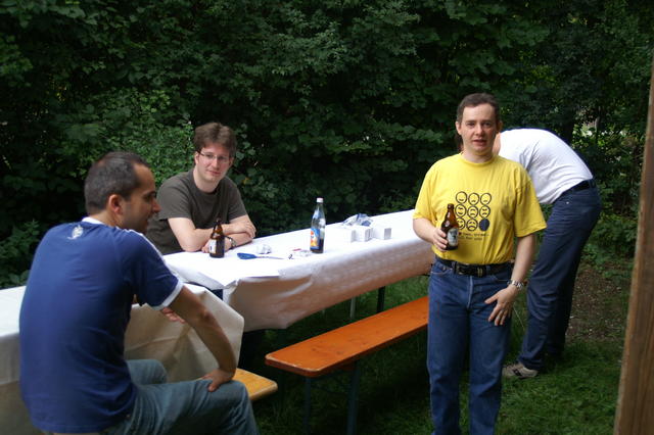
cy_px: 218
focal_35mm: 45
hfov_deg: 43.6
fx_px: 817
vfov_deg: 29.8
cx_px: 327
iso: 200
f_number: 4.5
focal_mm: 30
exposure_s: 1/60
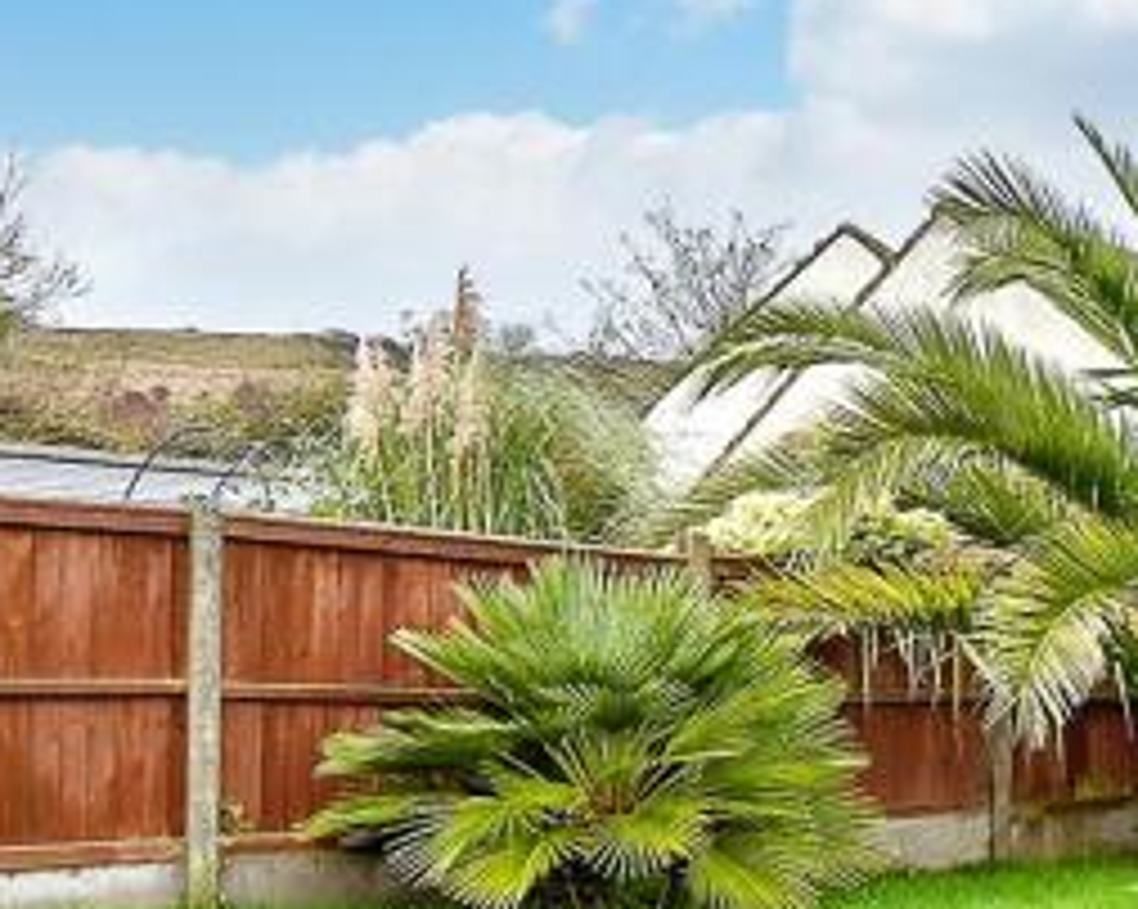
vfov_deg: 16.2
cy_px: 574
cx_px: 1678
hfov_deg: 18.1
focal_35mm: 95
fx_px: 3197
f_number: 8
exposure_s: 1/8
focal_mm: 17
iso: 160
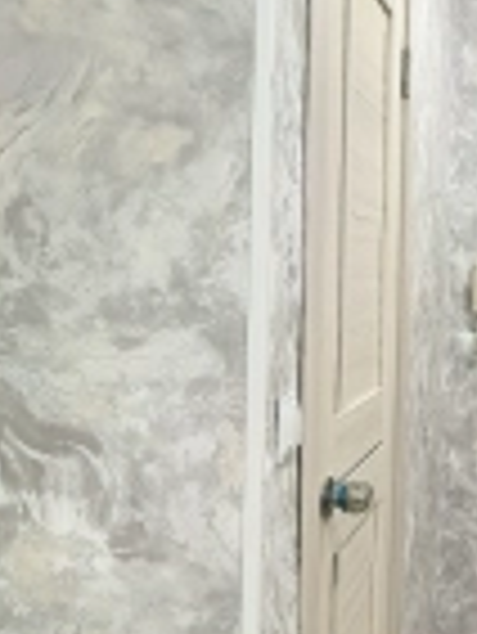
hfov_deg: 27.1
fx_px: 789
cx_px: 650
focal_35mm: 43
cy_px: 315
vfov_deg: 43.8
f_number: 2.2
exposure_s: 1/50
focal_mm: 1.95
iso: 200
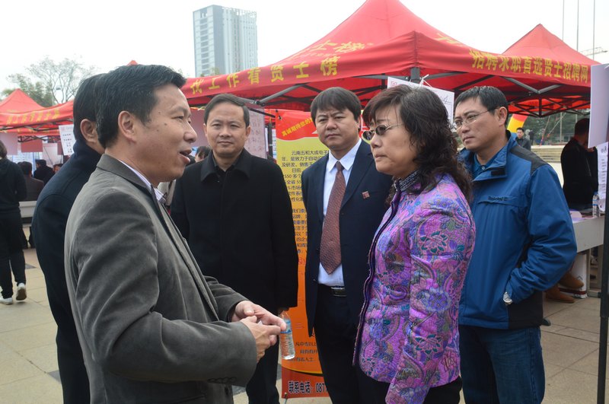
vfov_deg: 39.9
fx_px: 557
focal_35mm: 33
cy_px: 202
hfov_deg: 57.3
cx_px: 304
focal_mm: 22
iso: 400
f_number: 9
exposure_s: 1/160
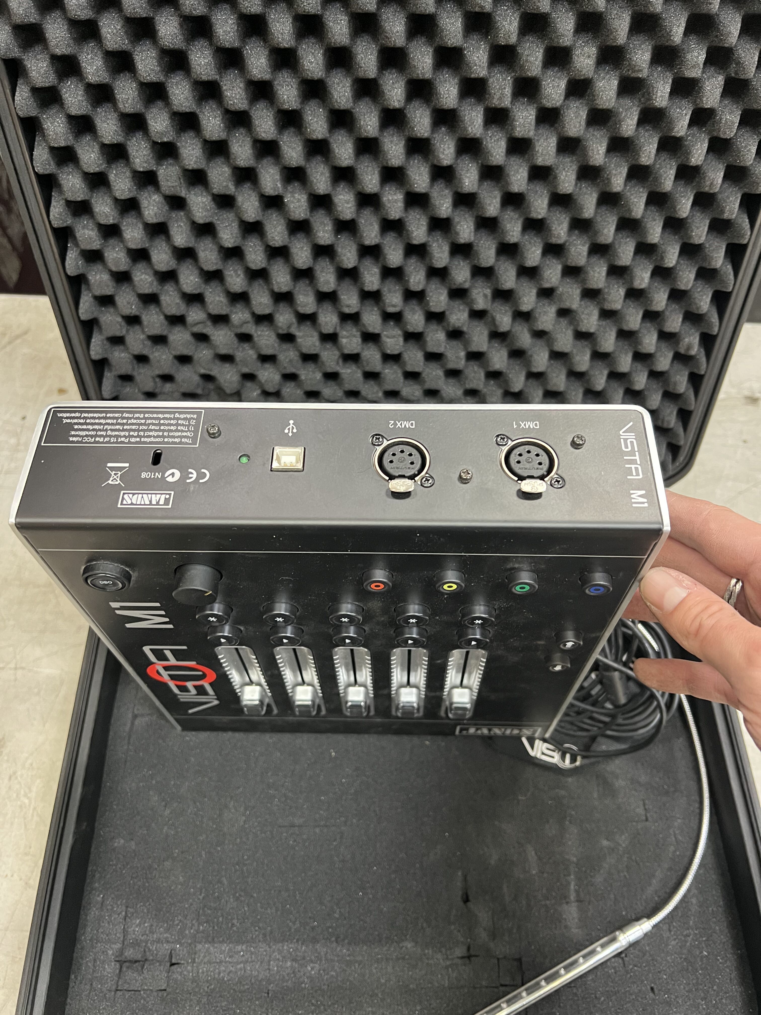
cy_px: 508
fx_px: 762
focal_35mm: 26
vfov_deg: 67.3
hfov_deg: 53.1
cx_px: 380
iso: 400
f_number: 1.5
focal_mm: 5.7
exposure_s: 1/33
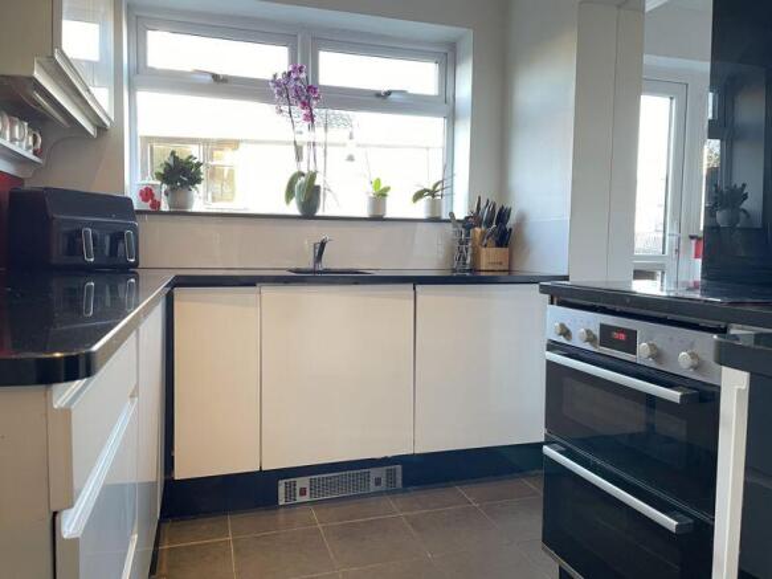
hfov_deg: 67.3
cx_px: 386
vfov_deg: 53.0
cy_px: 290
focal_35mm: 26
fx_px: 580
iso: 160
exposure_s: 1/50
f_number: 1.6
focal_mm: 4.2
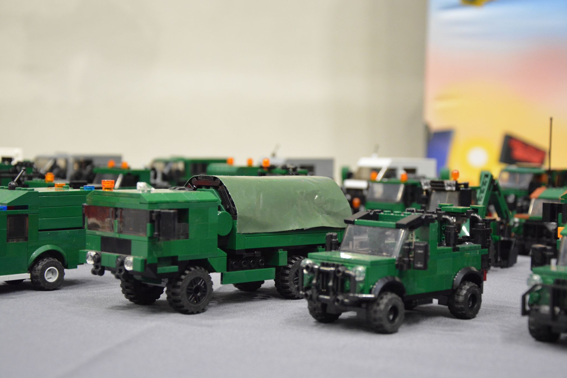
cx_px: 282
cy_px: 187
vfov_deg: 22.3
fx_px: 961
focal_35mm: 61
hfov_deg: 32.9
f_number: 4.5
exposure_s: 1/50
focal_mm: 40
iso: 2500
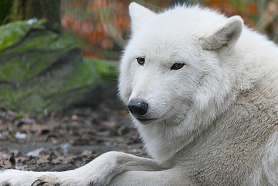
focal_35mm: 614
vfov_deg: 2.2
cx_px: 126
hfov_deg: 3.4
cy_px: 106
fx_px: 4741
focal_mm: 176
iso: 1000
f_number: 4.5
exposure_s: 1/125
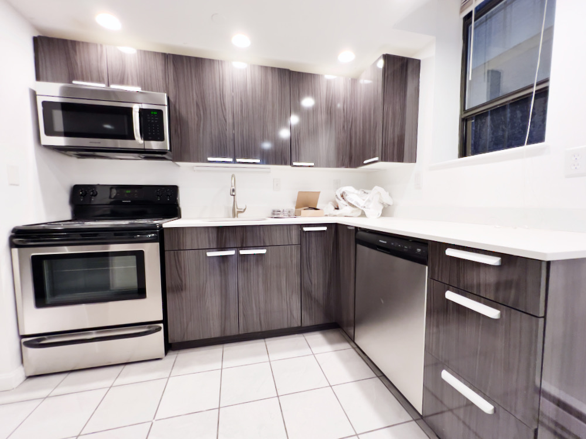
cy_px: 220
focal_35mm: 13
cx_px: 293
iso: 160
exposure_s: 1/60
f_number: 1.8
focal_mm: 1.57
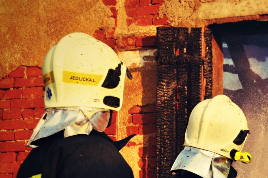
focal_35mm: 98
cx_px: 209
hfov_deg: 20.6
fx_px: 729
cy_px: 143
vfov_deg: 13.9
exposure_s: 1/1000
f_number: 4.2
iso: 400
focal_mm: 36
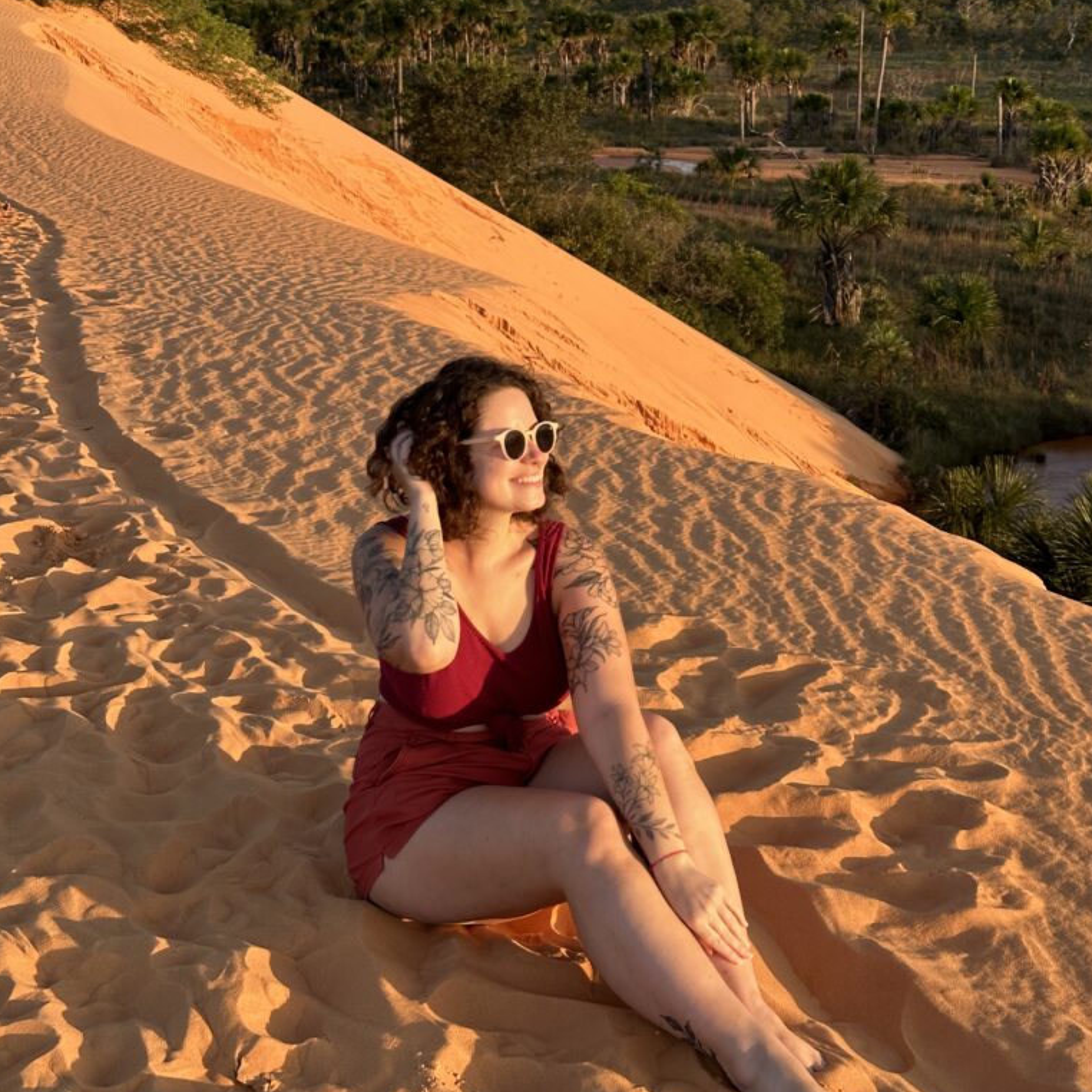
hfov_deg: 30.0
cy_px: 418
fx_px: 2034
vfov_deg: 29.9
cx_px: 546
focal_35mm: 57
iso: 64
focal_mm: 6.86
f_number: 1.78
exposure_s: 1/681
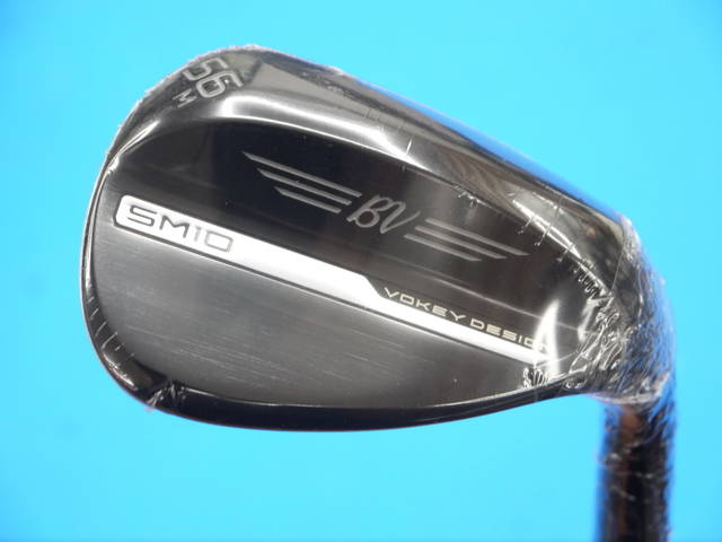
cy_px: 271
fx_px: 1752
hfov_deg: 23.3
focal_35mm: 84
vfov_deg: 17.6
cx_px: 361
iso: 800
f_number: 5.6
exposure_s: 1/80
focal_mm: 42
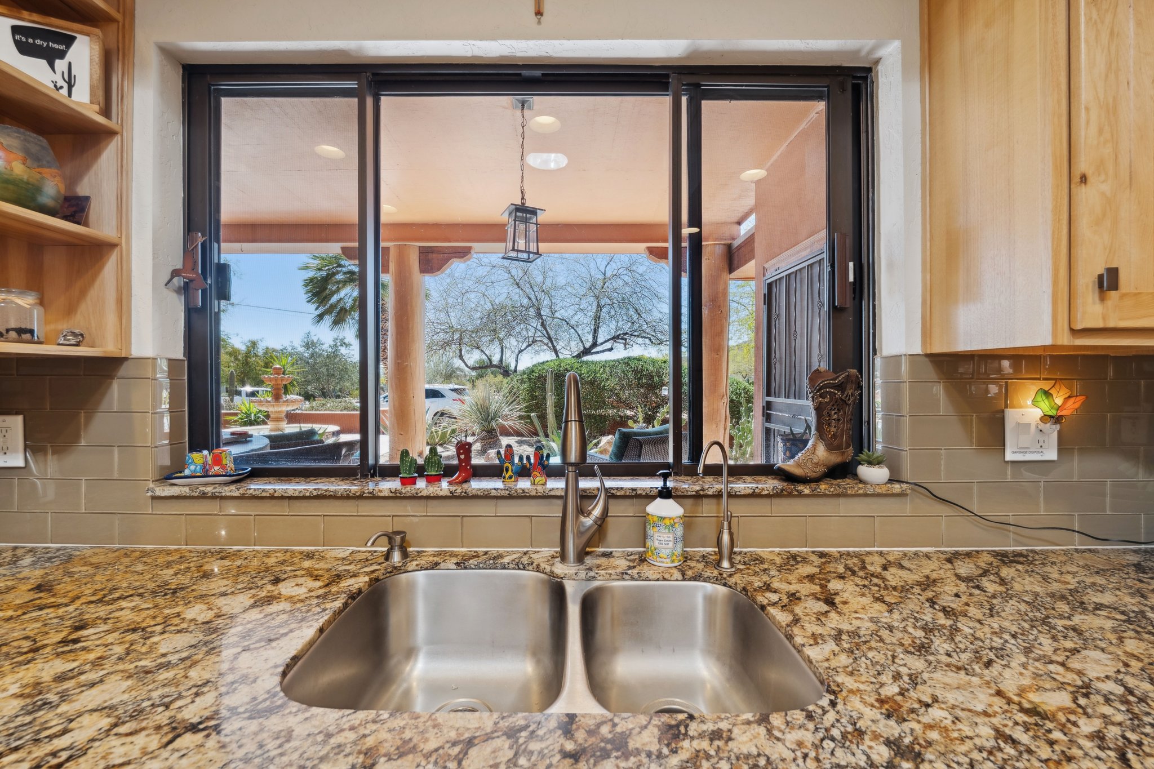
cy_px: 384
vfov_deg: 81.2
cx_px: 577
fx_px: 449
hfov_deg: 104.3
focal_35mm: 14
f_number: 8
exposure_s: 1/60
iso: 400
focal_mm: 14
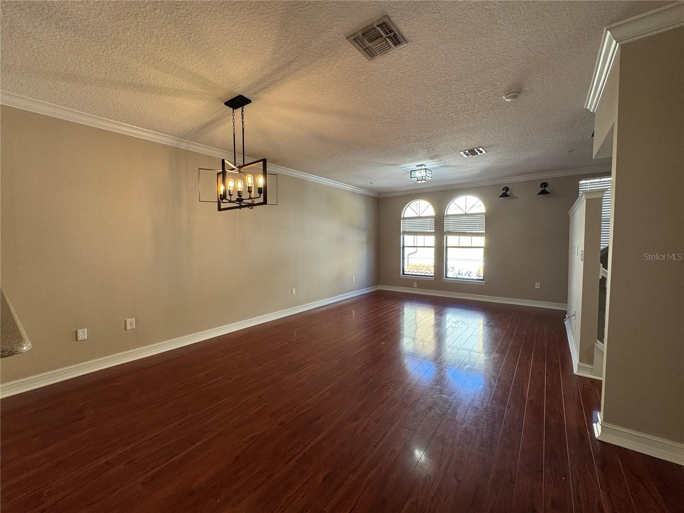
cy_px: 256
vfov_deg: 85.7
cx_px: 342
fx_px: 277
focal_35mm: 14
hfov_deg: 102.1
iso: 125
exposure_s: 1/120
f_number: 2.2
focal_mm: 2.22
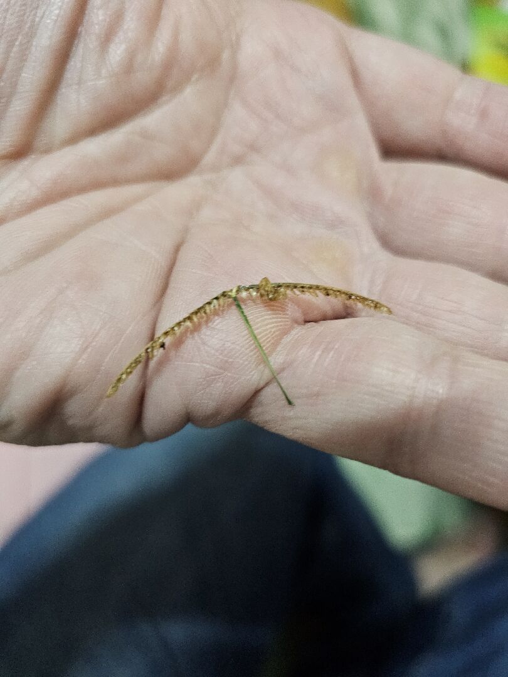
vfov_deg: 73.9
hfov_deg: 58.9
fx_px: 450
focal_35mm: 23
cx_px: 254
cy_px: 338
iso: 500
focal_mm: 6.3
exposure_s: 1/24
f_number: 1.7
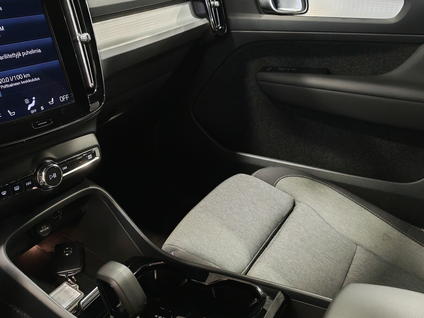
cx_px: 173
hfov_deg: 47.6
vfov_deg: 36.8
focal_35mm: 39
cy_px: 141
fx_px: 478
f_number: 1.9
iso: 1600
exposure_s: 1/50
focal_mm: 6.12
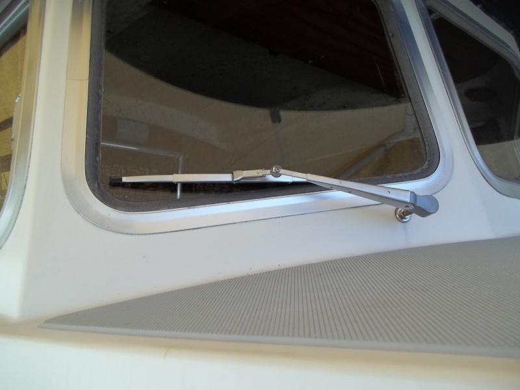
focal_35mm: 32
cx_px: 260
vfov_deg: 44.2
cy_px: 195
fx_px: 481
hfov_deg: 56.8
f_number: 2.9
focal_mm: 5.7
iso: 64
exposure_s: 1/250
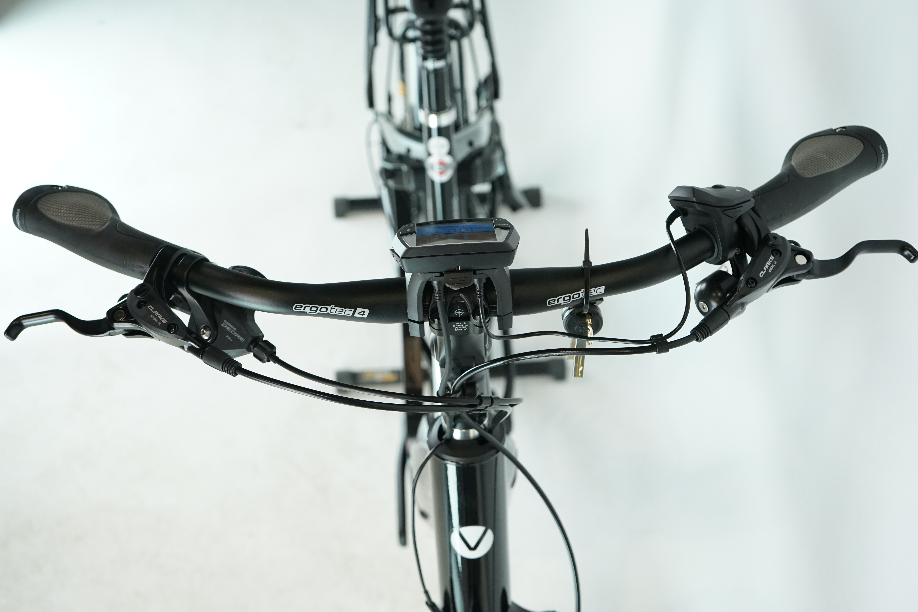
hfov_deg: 42.7
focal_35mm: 46
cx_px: 459
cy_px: 306
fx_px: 1173
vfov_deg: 29.2
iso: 2000
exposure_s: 1/200
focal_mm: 46
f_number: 5.6
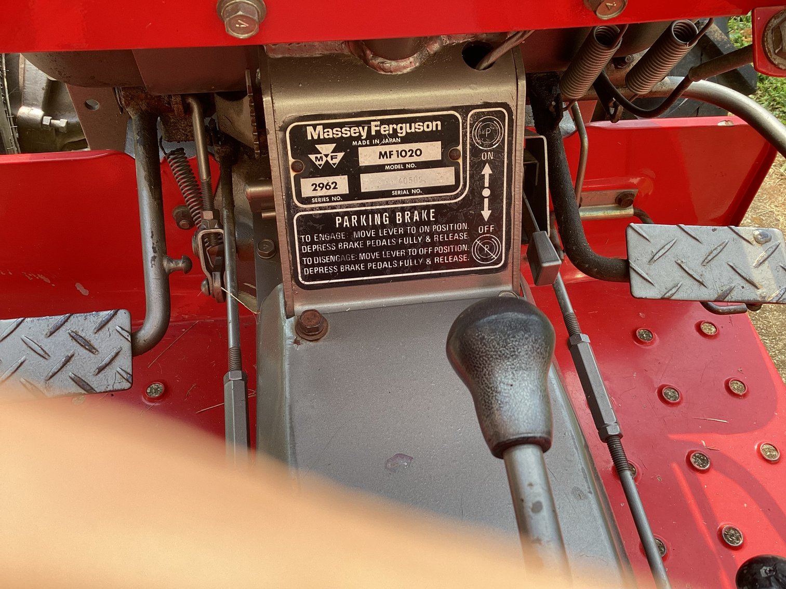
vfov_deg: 45.4
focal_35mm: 31
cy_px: 294
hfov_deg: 58.3
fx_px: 704
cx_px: 393
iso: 25
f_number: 2.4
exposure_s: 1/175
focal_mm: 3.3
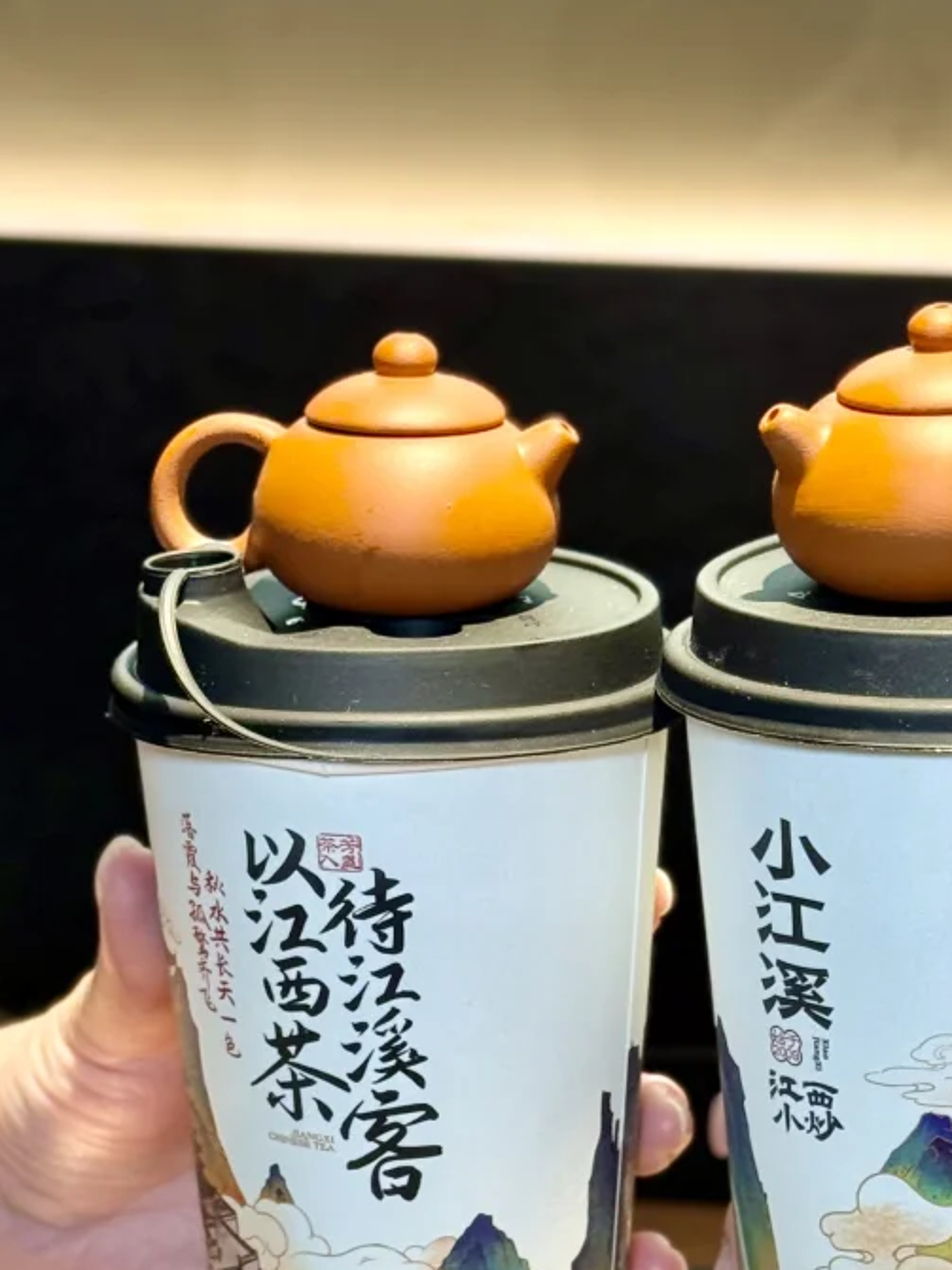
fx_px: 3778
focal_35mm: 103
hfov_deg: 14.4
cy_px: 1340
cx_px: 583
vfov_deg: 18.5
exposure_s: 1/100
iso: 64
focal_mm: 6.76
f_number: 1.78
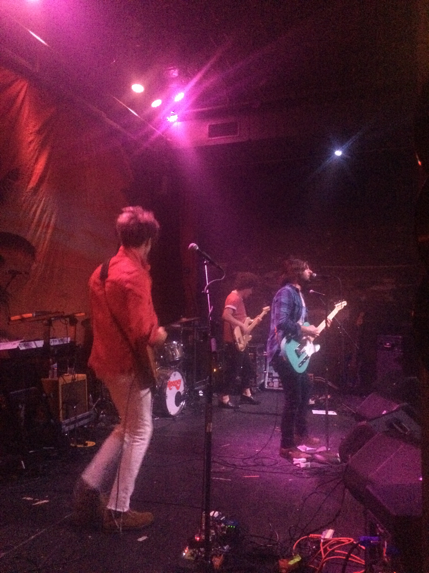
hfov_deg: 48.2
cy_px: 286
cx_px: 214
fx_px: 479
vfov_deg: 61.7
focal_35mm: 29
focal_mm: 4.15
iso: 1000
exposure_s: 1/15
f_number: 2.2
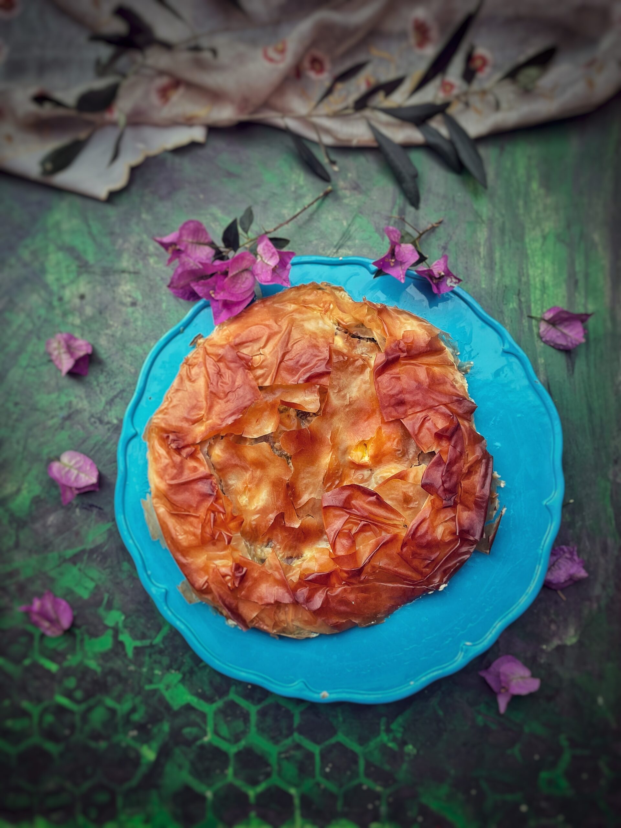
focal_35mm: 26
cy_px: 414
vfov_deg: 67.3
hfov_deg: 53.1
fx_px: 622
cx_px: 310
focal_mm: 4.2
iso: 100
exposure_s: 1/50
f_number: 1.6
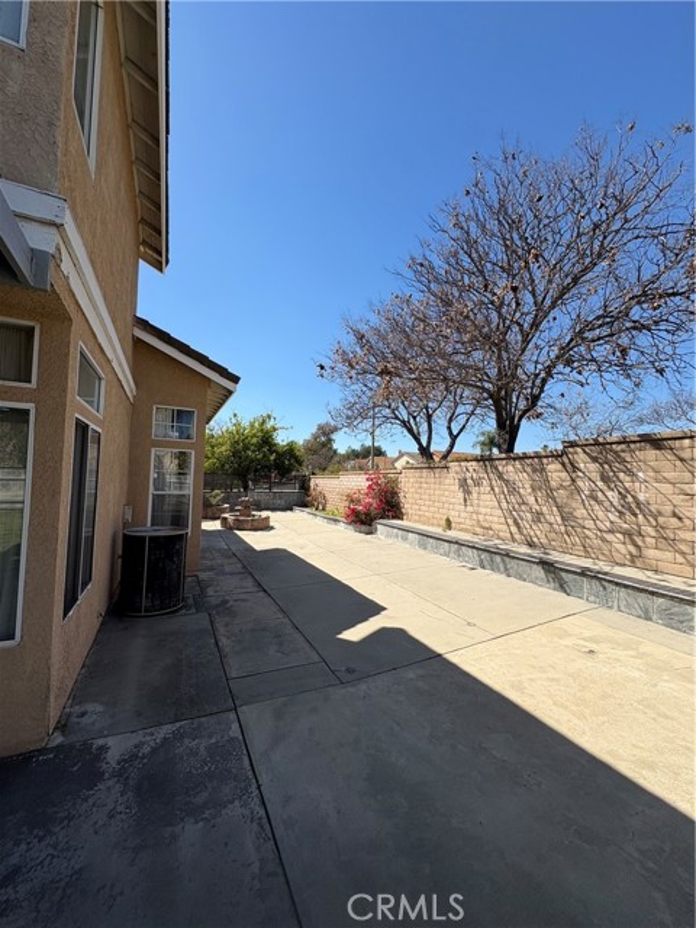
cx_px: 348
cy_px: 464
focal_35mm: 14
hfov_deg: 85.7
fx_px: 375
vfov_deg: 102.1
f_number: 2.2
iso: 50
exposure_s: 1/2028
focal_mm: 2.22
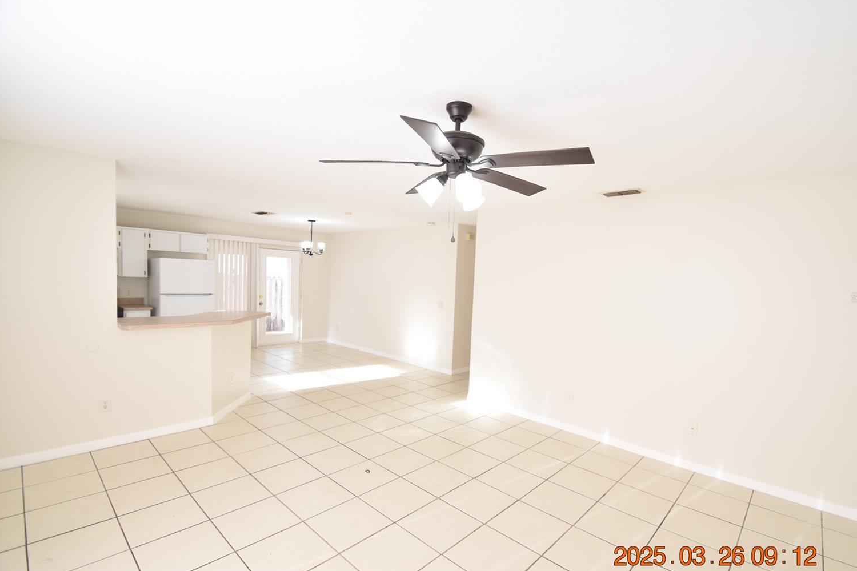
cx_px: 446
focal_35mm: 16
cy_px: 297
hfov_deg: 96.7
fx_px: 381
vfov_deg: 73.7
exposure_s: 1/100
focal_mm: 10
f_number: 5
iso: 400
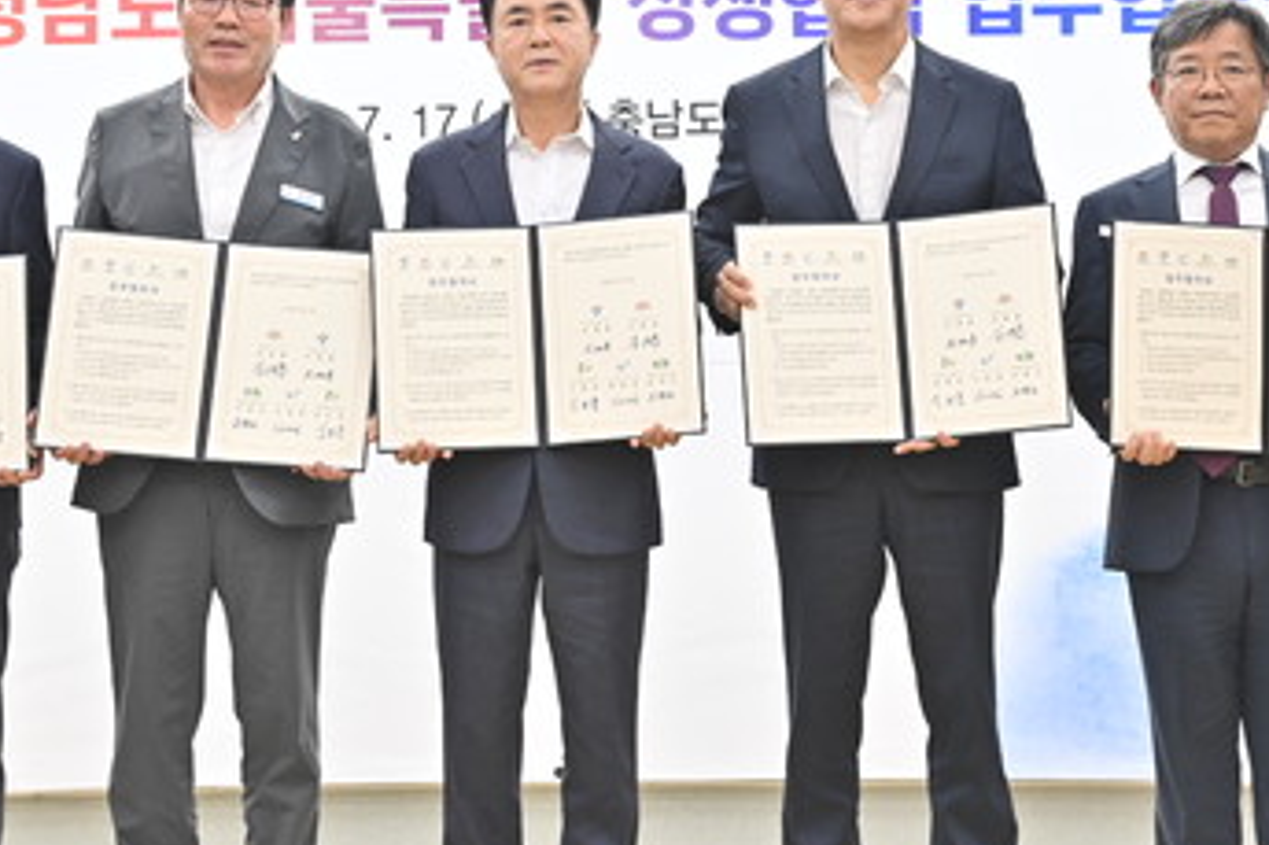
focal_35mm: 131
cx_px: 590
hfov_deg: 15.7
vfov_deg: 10.4
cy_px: 133
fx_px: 4615
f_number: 5
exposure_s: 1/320
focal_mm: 75
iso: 2500
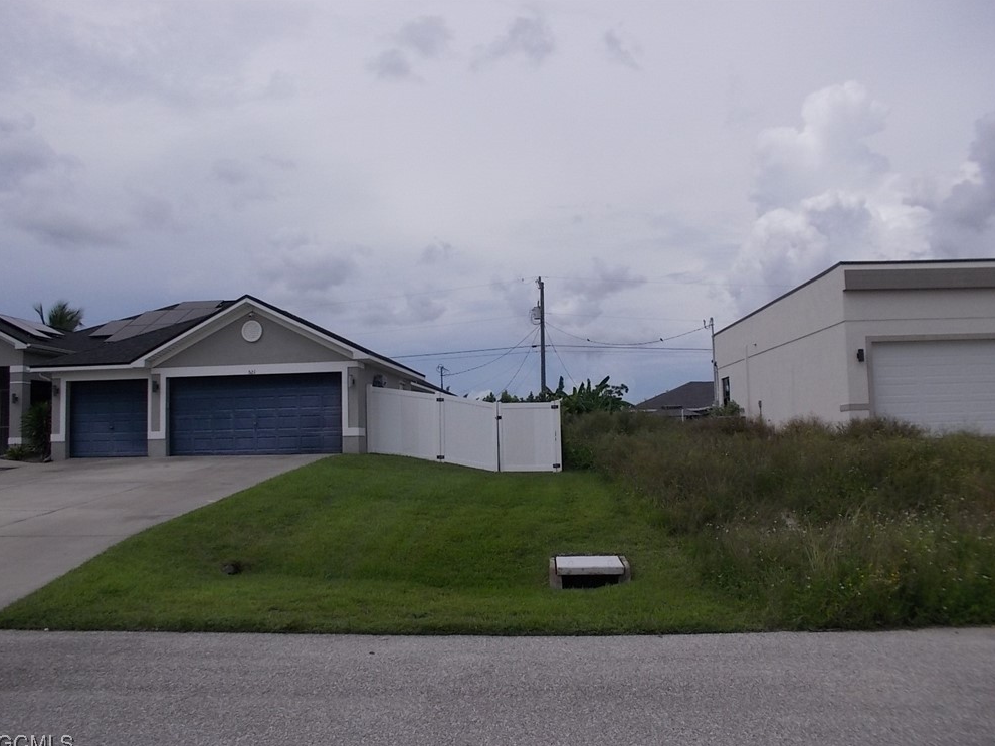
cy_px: 380
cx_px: 492
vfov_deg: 46.8
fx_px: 862
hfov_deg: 60.0
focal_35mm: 30
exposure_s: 1/2000
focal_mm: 4.1
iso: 80
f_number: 3.3
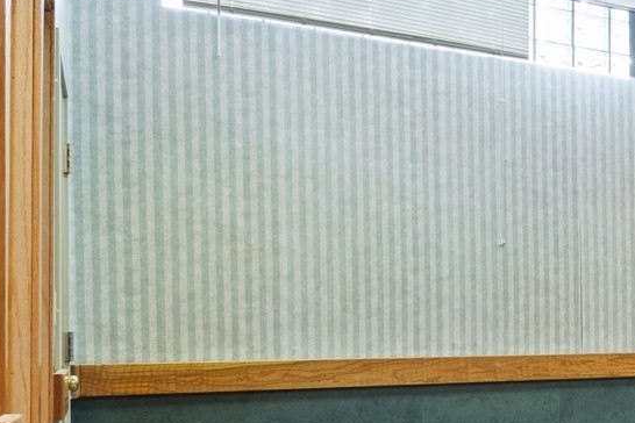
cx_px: 1025
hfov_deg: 23.9
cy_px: 329
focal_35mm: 60
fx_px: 1058
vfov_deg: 22.4
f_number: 9
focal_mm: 16
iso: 100
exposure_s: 2
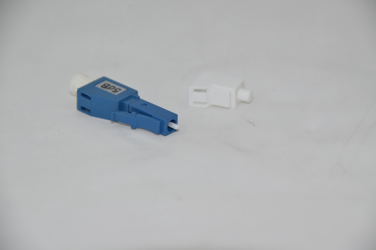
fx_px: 3133
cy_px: 125
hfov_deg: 6.9
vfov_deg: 4.6
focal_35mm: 300
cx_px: 188
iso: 640
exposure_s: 1/125
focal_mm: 200
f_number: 6.3
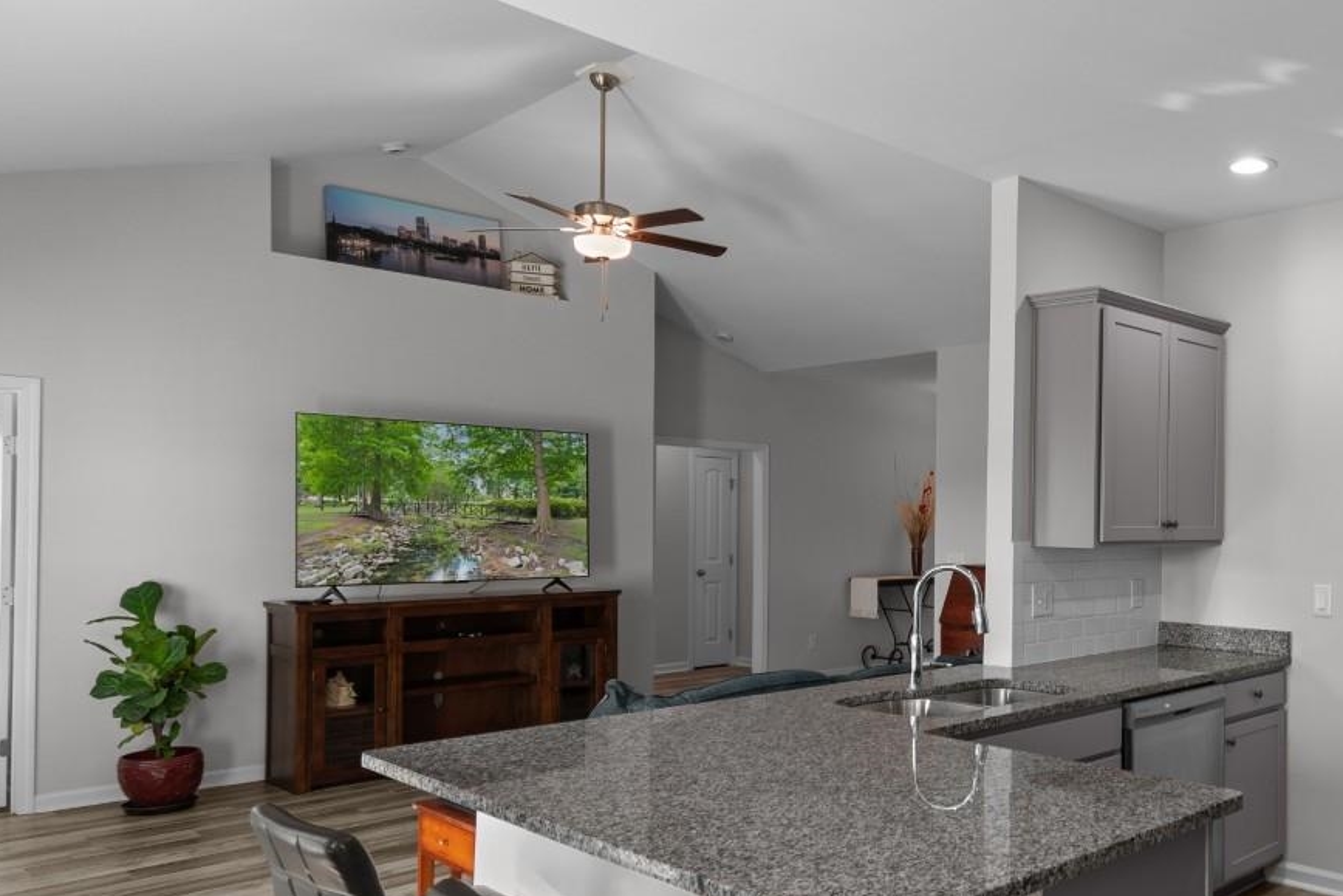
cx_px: 1046
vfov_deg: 46.3
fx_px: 1045
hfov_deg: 60.9
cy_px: 514
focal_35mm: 28
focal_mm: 10
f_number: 4.5
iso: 100
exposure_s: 1/10
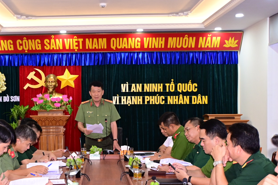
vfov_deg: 22.8
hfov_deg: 33.5
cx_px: 83
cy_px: 131
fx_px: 456
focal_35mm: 59
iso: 2000
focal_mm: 26
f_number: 3.8
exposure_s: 1/200
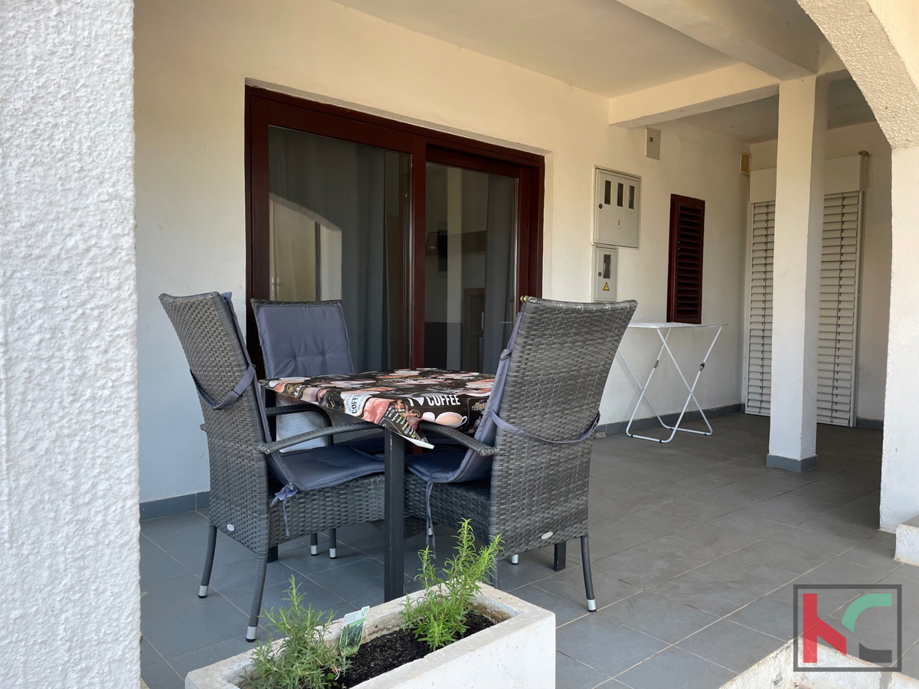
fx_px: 690
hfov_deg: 67.3
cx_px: 460
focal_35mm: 26
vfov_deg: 53.1
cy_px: 344
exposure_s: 1/281
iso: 32
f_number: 1.6
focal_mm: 4.2
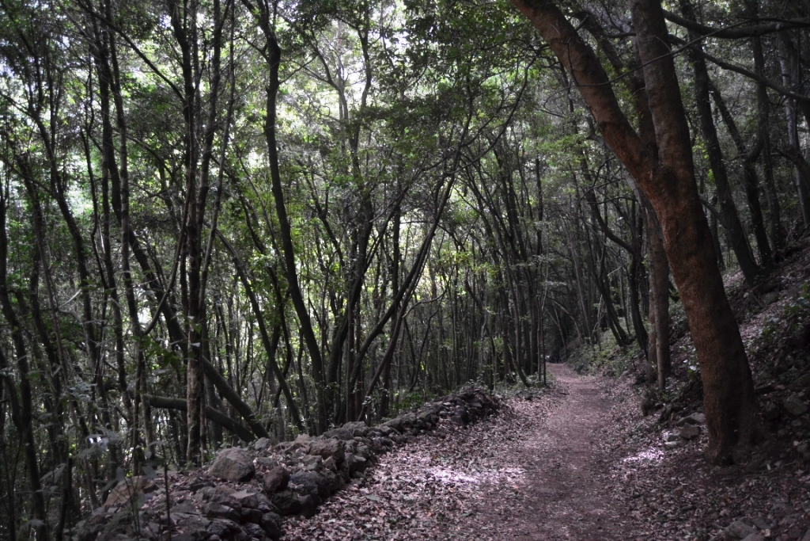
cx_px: 405
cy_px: 270
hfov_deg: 64.5
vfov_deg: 45.7
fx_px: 641
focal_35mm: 28
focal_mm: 19
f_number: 3.5
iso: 800
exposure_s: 1/100
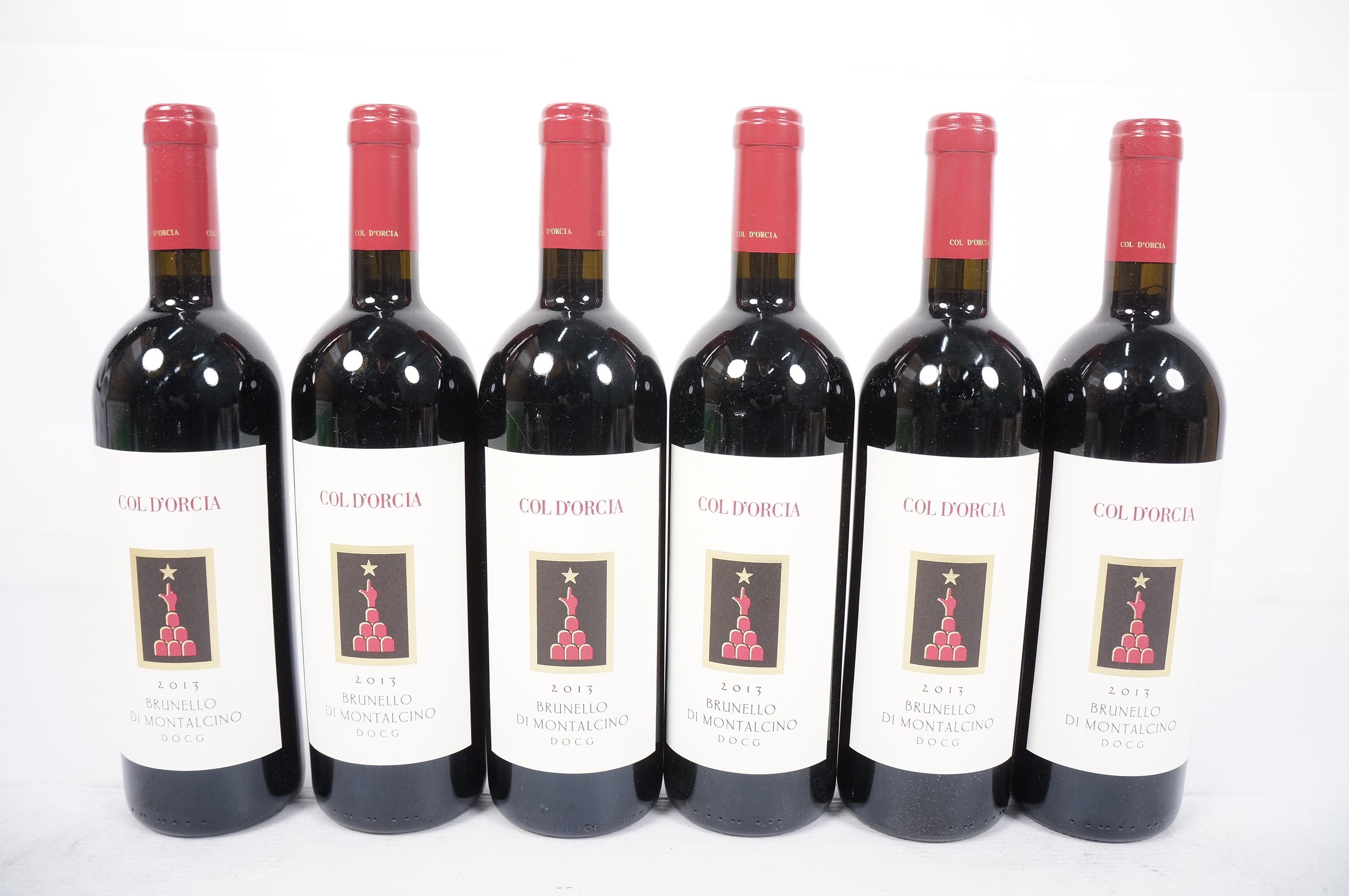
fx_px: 1011
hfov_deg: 67.4
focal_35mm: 27
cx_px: 674
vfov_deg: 47.8
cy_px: 448
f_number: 5
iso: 800
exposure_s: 1/100
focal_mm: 18
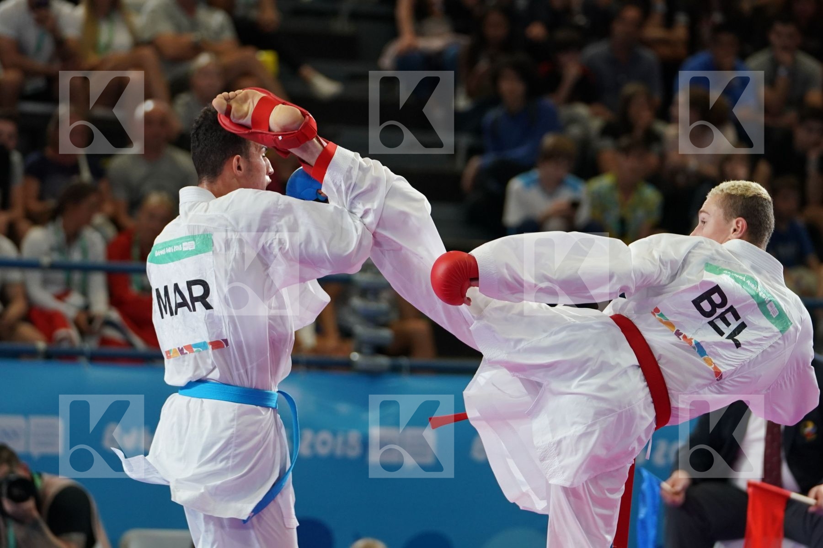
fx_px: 4938
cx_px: 412
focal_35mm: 216
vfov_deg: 6.4
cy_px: 274
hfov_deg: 9.5
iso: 1600
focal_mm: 144
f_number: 2.8
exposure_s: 1/1000
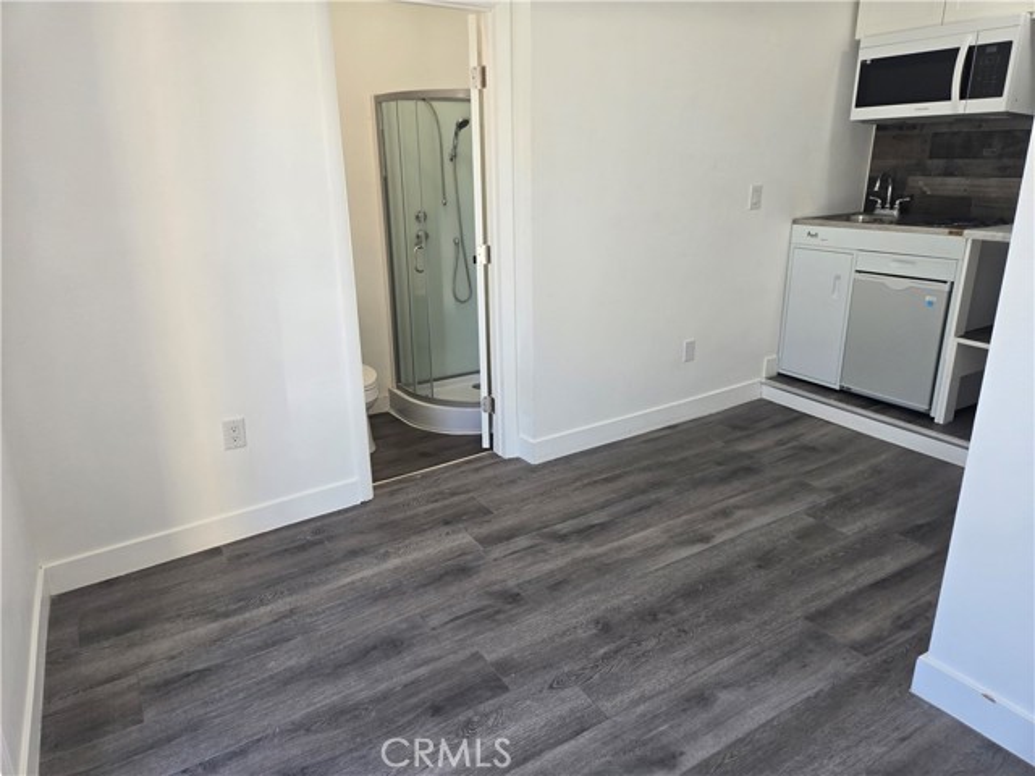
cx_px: 518
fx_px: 688
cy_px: 388
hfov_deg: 73.9
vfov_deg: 58.9
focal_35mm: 23
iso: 40
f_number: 1.8
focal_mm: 5.4
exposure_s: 1/120
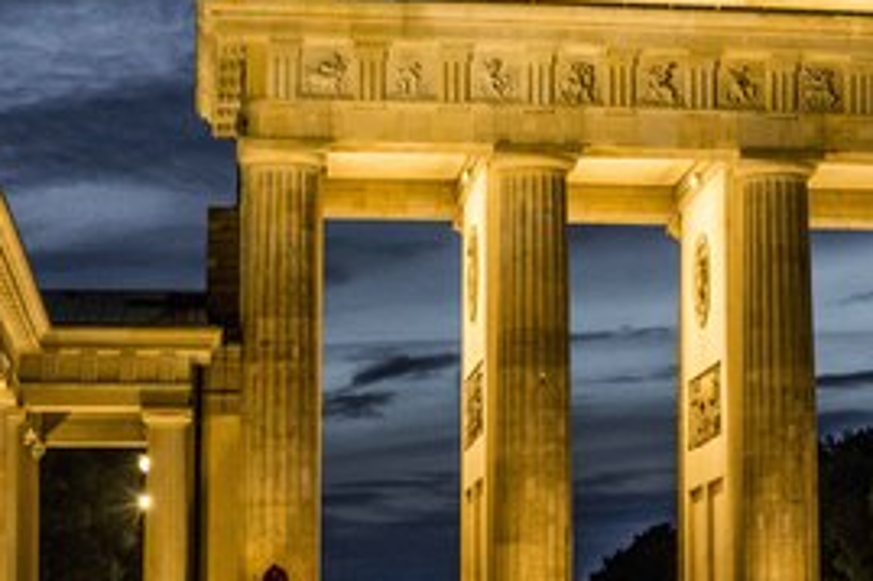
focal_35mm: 119
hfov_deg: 16.8
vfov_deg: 11.5
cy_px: 261
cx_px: 902
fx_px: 2884
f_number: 5.6
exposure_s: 1/15
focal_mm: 50
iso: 2500
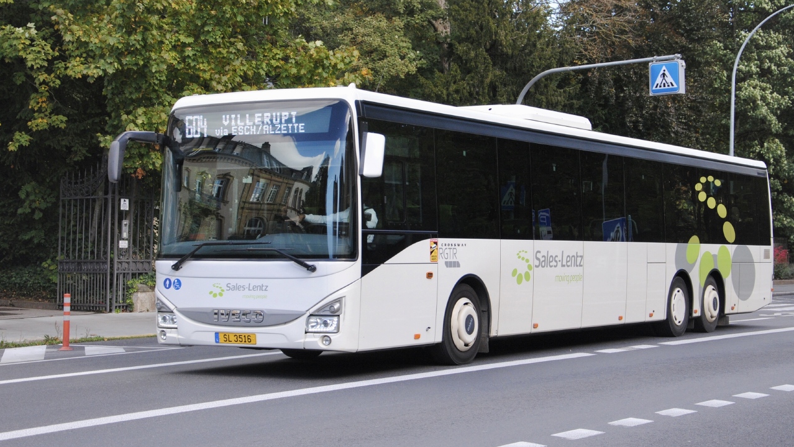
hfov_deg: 32.8
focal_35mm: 64
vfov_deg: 18.8
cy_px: 180
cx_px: 401
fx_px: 1347
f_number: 4.5
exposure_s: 1/500
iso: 360
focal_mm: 40
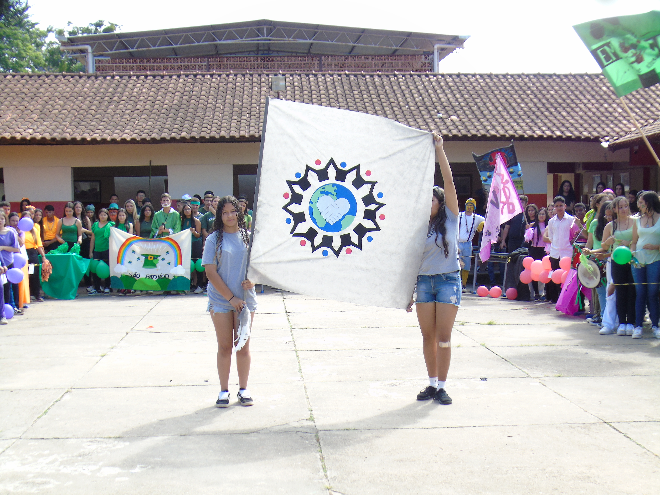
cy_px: 248
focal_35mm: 54
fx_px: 1030
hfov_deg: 35.5
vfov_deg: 27.0
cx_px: 330
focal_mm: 9.6
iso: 80
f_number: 4.3
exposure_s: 1/400
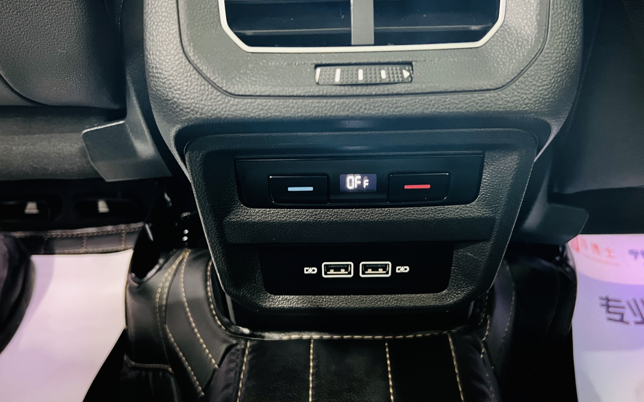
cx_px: 325
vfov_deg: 43.1
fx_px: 509
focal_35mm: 29
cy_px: 178
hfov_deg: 64.6
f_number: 1.5
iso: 1000
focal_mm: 5.7
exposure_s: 1/18
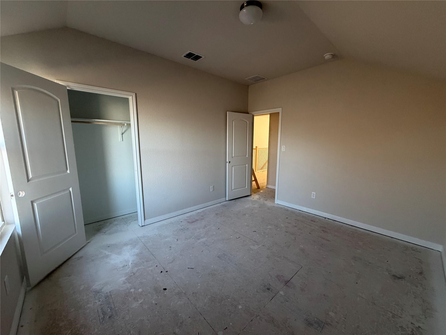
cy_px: 168
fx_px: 180
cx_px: 223
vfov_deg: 85.7
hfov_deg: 102.1
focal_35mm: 14
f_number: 2.2
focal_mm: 2.22
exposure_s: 1/121
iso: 320
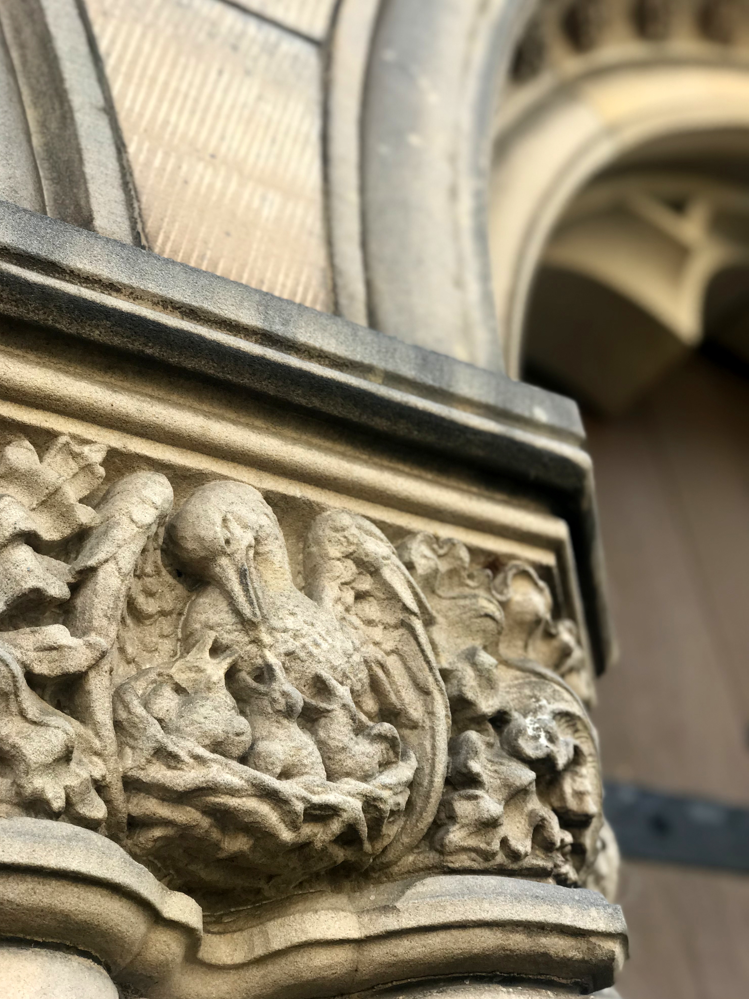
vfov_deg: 33.2
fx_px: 1673
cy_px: 505
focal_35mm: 58
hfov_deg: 25.2
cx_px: 370
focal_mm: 6.6
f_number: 2.8
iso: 20
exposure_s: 1/160
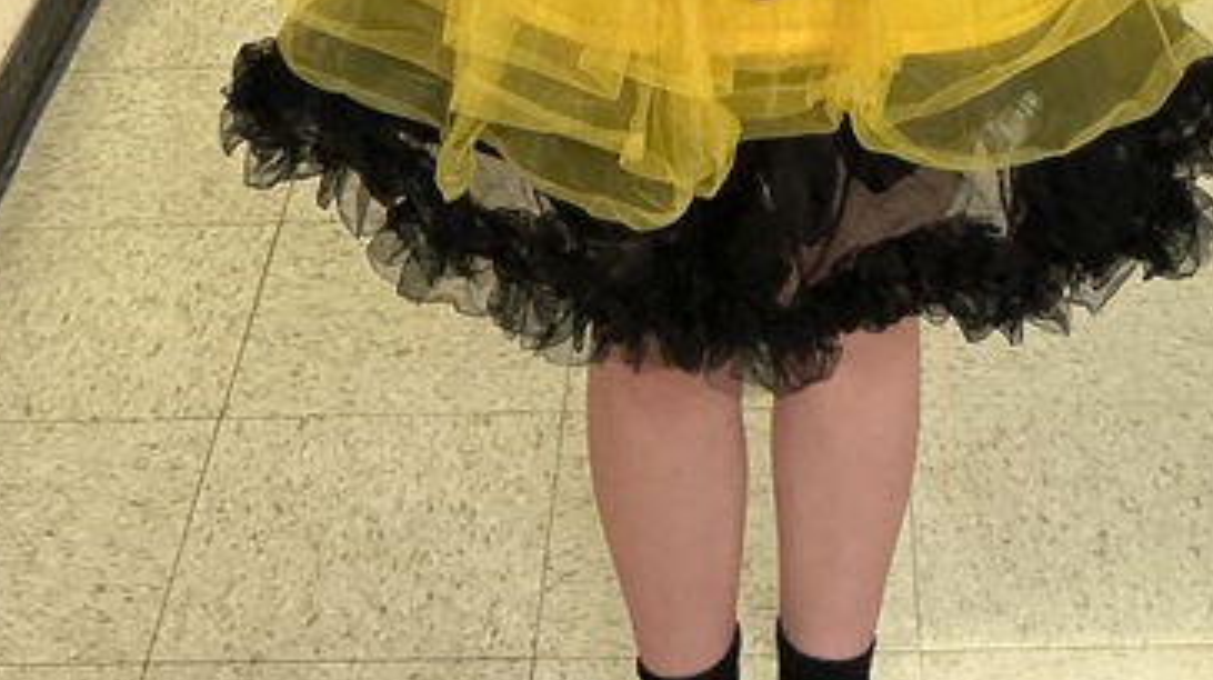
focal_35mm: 89
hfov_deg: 23.8
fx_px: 2860
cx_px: 803
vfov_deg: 12.3
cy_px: -573
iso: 160
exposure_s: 1/50
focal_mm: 3
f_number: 1.8
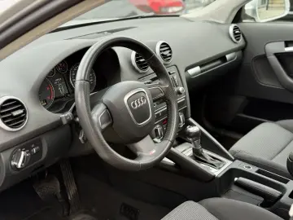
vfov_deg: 30.3
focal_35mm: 48
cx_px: 146
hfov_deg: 39.7
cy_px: 110
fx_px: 406
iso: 100
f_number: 1.78
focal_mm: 6.76
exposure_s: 1/384
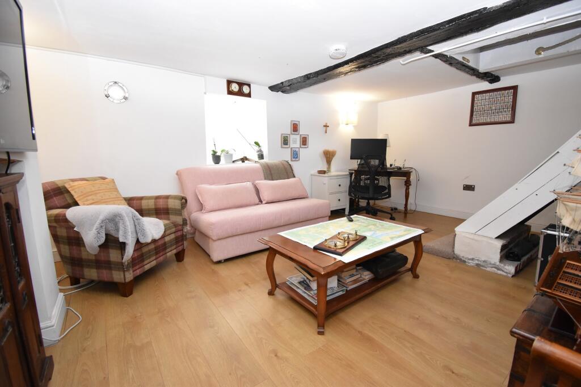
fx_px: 242
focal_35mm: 15
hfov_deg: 100.4
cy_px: 194
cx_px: 290
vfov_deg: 77.3
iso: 2000
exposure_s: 1/60
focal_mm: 10
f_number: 4.5
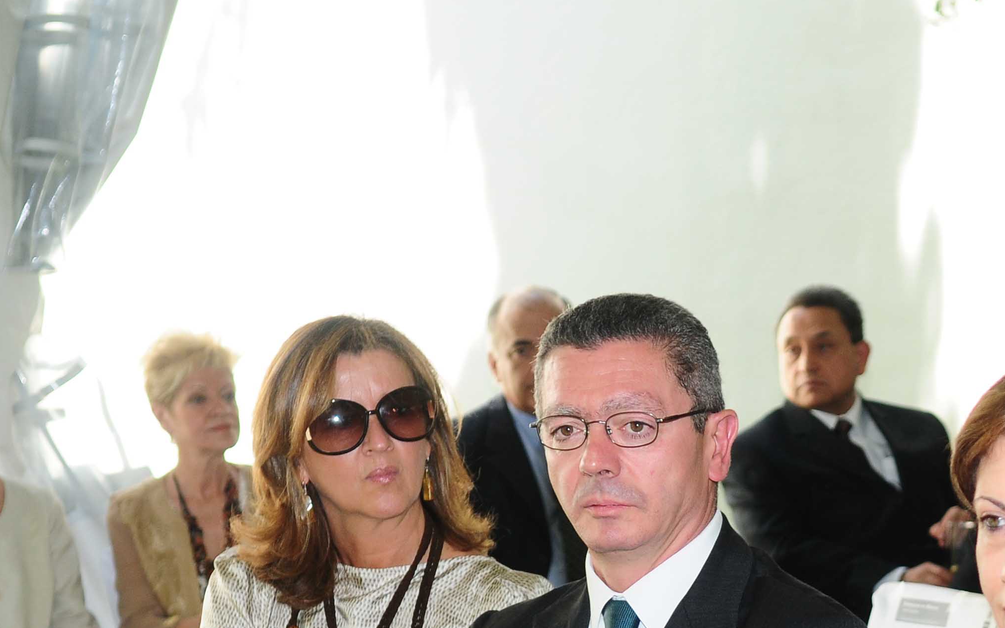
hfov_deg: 16.8
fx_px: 3369
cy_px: 681
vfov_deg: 10.5
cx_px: 873
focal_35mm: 123
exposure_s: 1/250
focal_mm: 38
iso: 250
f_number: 3.5
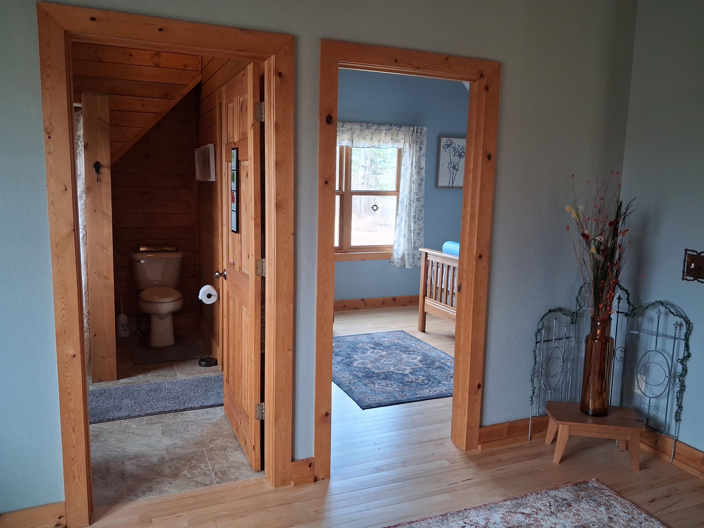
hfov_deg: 65.3
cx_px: 352
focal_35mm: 27
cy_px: 264
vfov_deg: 51.4
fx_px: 549
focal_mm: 4
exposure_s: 1/100
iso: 400
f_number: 1.8
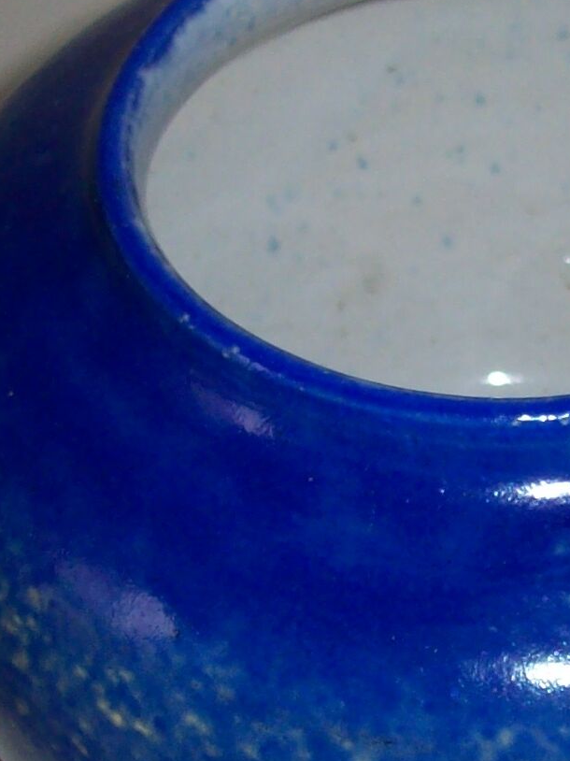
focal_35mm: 126
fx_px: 2768
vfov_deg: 15.6
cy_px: 467
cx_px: 501
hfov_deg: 11.7
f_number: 2.7
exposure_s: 1/64
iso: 80
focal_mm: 6
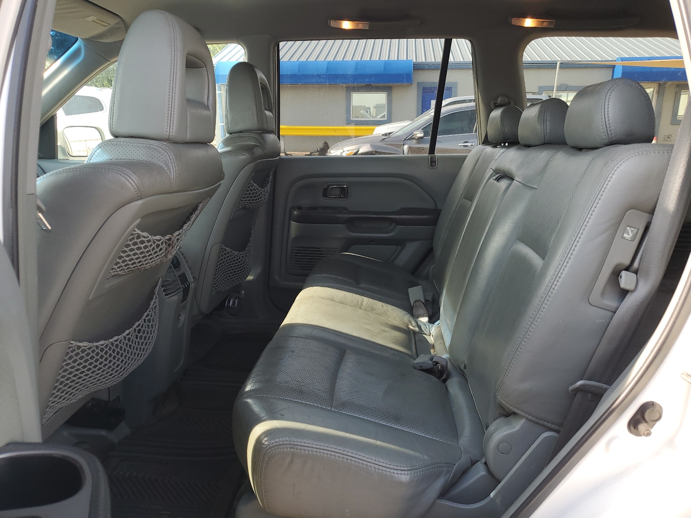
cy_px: 259
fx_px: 519
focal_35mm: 26
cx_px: 346
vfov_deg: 53.1
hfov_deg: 67.3
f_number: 1.5
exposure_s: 1/244
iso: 50
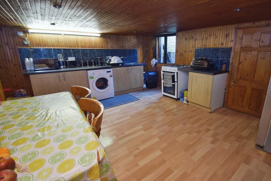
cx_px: 136
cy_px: 90
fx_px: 113
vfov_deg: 77.3
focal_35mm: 15
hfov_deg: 100.4
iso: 640
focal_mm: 10
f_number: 4
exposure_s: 1/60
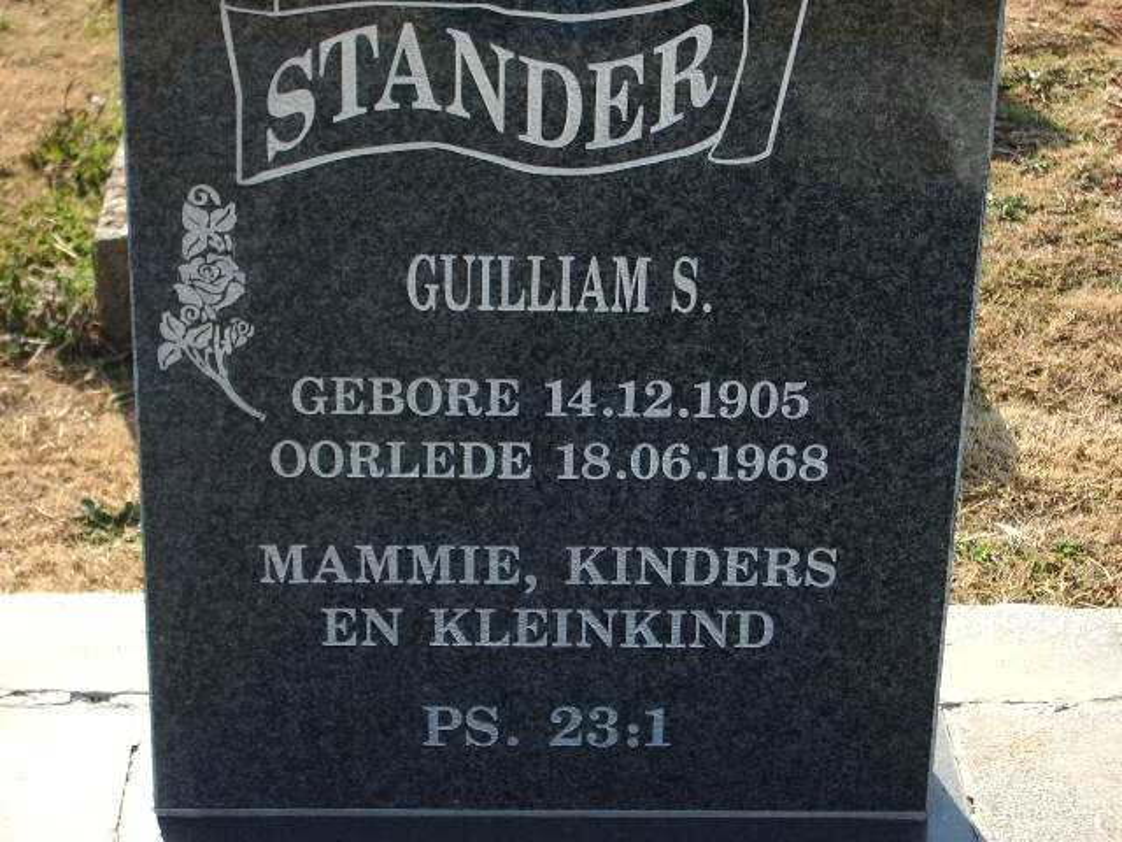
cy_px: 421
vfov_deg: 16.8
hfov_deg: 22.3
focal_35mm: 88
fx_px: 2852
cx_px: 561
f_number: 4.4
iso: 100
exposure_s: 1/200
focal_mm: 14.6
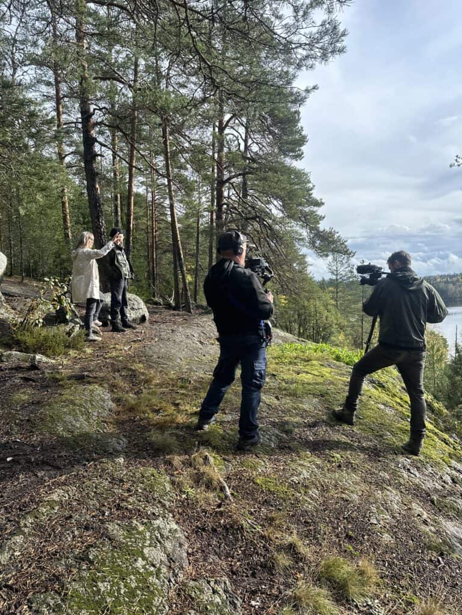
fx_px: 427
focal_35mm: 24
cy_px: 308
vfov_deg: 71.6
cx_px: 231
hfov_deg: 56.8
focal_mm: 6.86
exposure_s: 1/1339
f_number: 1.78
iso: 80
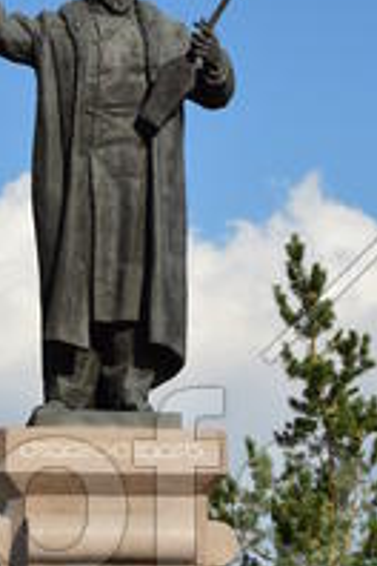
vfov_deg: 7.6
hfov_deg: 5.1
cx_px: 116
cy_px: 509
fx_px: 4272
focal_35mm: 272
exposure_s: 1/500
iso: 100
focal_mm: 62
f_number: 5.6
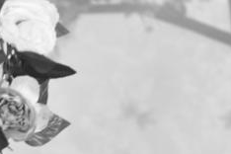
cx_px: -225
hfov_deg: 6.3
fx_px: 2040
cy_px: 324
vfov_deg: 4.3
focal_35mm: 318
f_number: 3.5
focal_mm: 62
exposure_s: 1/125
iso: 100
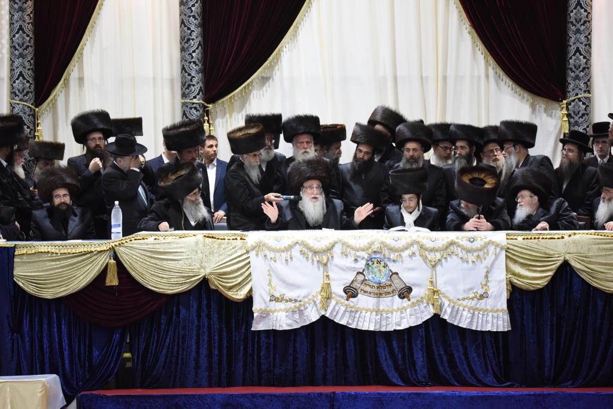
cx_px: 306
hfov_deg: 13.7
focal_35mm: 150
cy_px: 204
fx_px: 2554
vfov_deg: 9.2
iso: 4000
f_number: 5.6
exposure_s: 1/200
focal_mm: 150
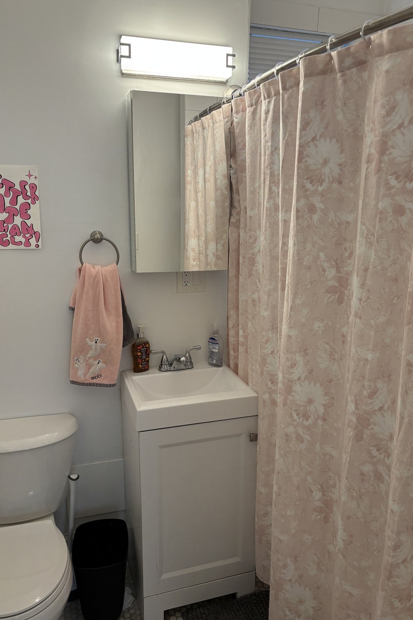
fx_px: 482
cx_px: 205
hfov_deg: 46.4
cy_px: 305
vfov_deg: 65.5
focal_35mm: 28
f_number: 1.6
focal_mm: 5.96
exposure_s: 1/120
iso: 125
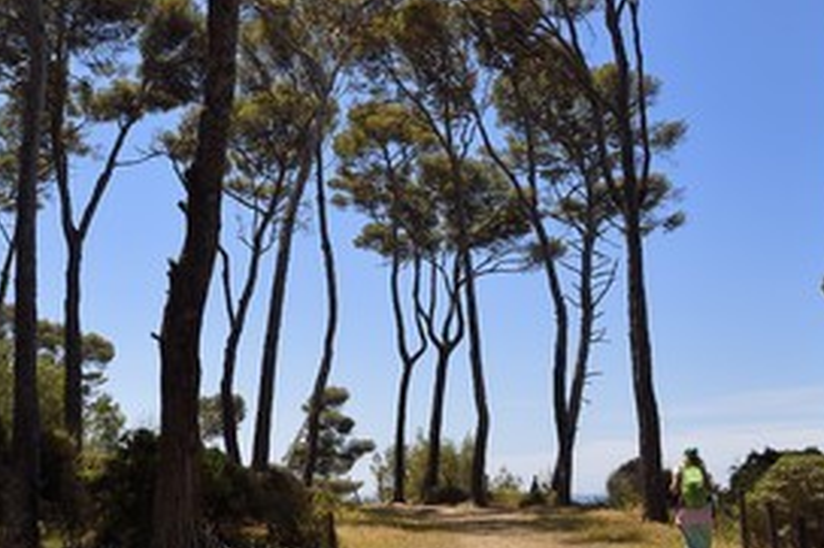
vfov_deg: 28.0
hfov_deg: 40.9
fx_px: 1098
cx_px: 323
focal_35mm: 48
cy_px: 218
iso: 200
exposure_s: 1/640
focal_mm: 31
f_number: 9
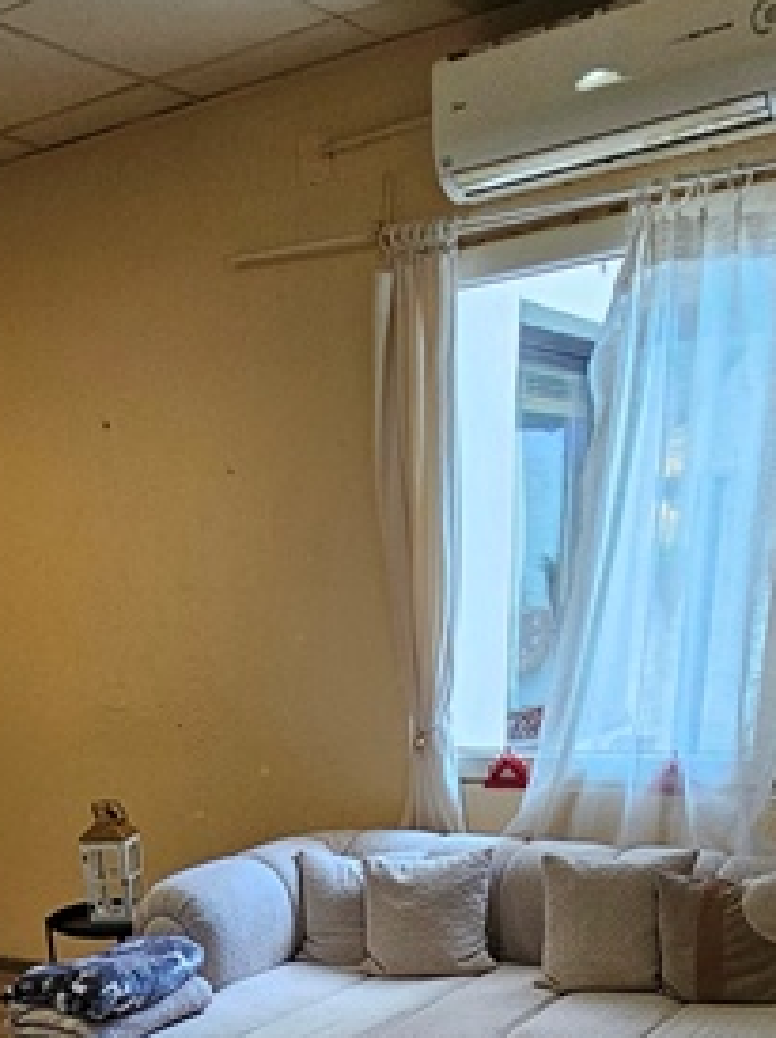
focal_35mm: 38
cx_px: 291
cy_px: 1307
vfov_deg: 35.6
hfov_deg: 37.4
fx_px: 1138
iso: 125
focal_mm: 2.2
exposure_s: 1/50
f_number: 2.2
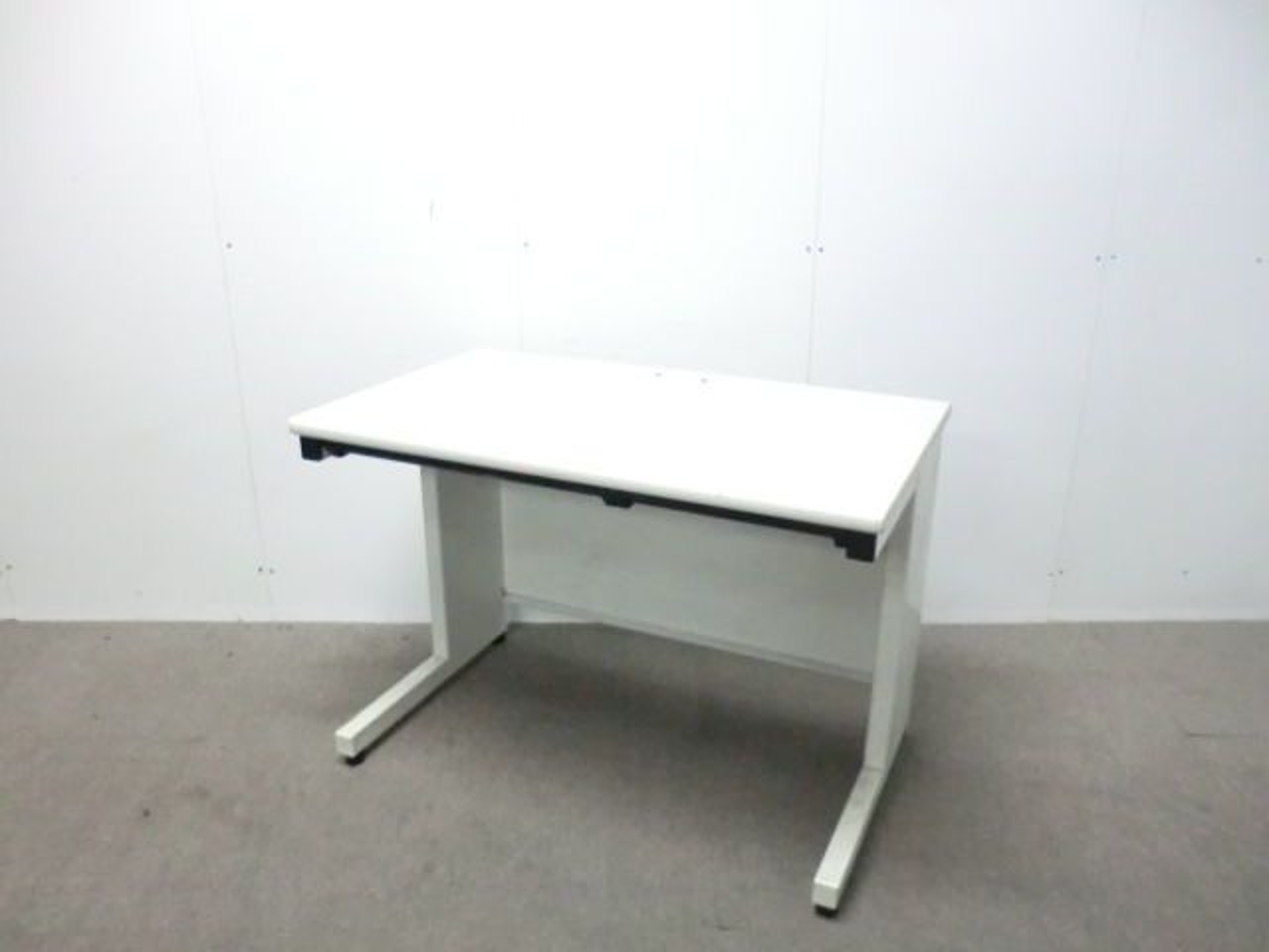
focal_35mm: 27
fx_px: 990
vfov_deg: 51.4
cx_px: 634
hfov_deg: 65.3
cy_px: 476
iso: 800
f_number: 3.2
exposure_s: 1/50
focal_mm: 4.9
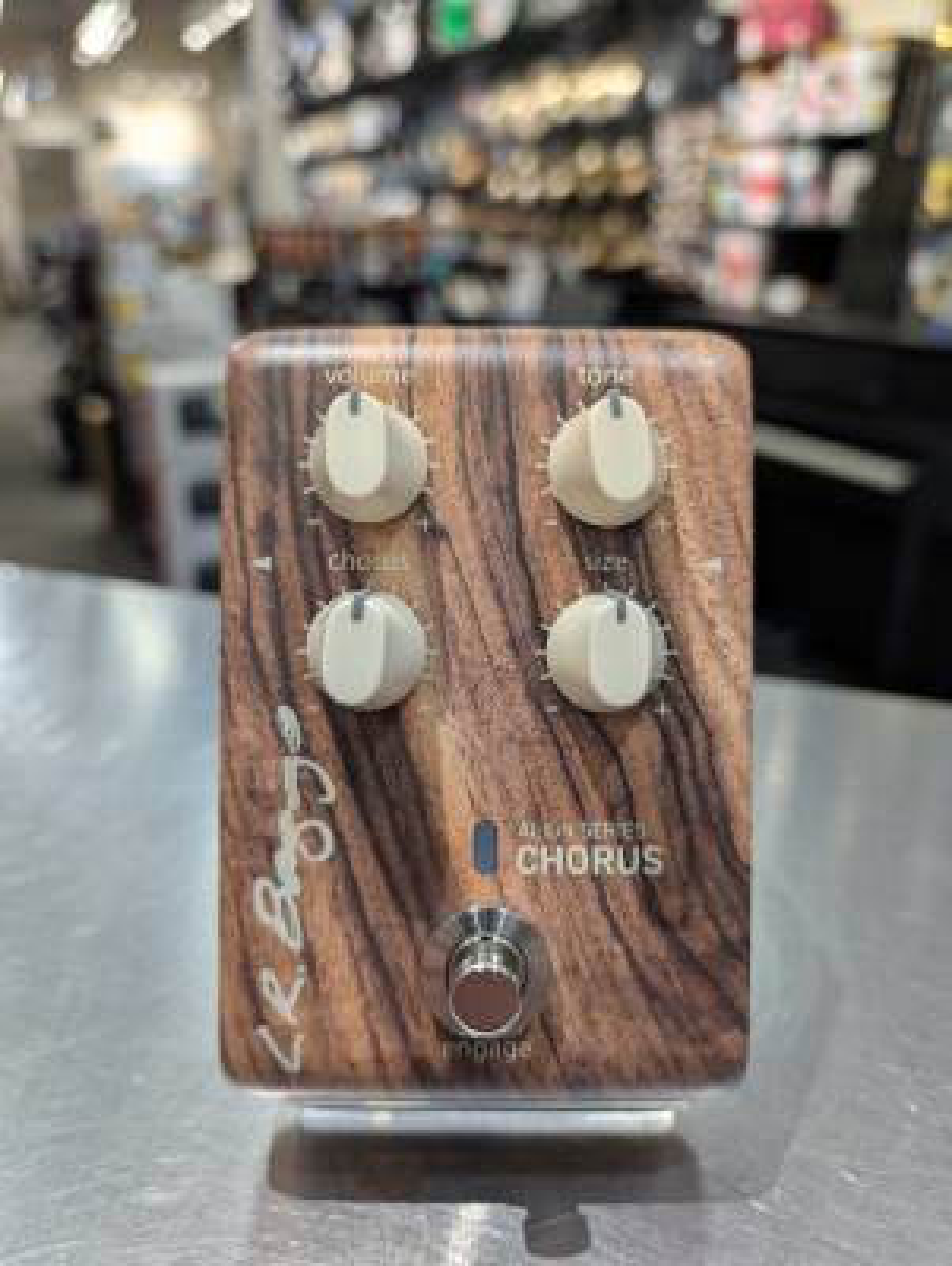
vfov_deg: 71.5
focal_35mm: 24
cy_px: 633
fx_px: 878
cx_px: 476
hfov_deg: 56.9
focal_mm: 6.9
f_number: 1.68
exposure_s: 1/24
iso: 20
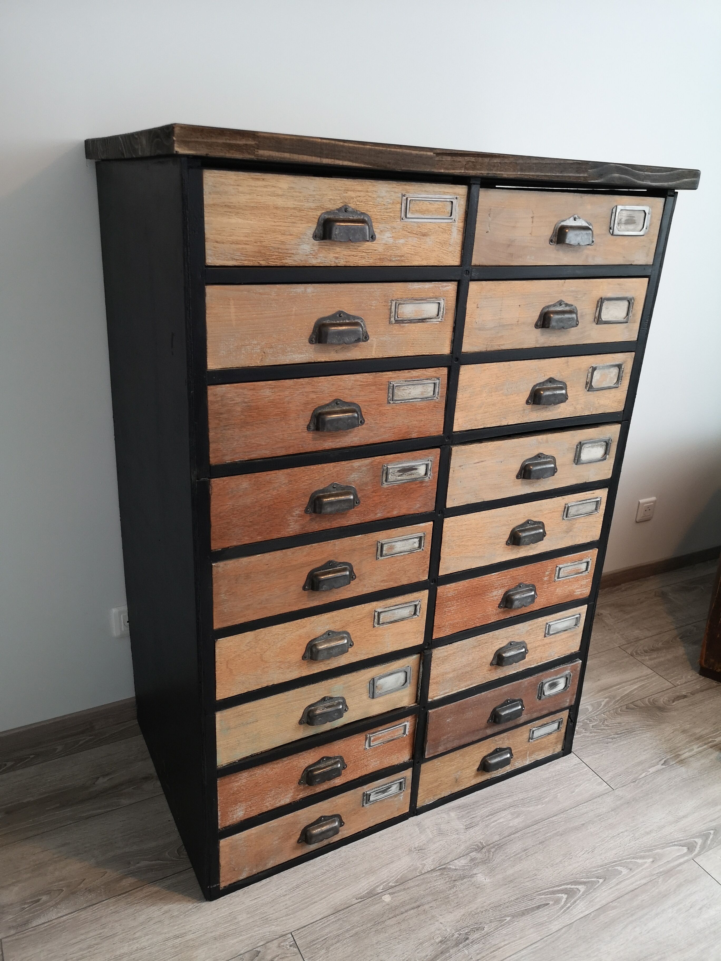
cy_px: 480
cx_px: 360
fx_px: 750
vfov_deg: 65.3
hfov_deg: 51.4
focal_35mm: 27
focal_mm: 5.58
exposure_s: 1/33.3
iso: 250
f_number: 1.8
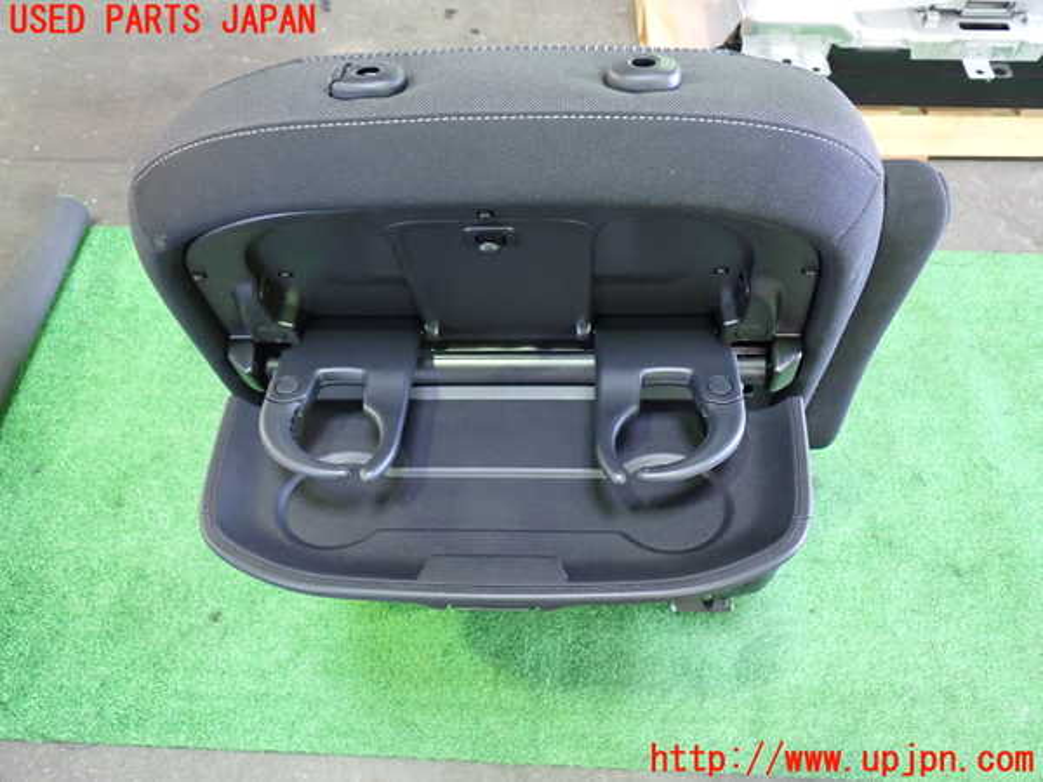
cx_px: 522
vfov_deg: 46.8
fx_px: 904
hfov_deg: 60.0
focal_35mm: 30
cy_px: 391
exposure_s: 1/30
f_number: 2.3
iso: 800
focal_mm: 5.4
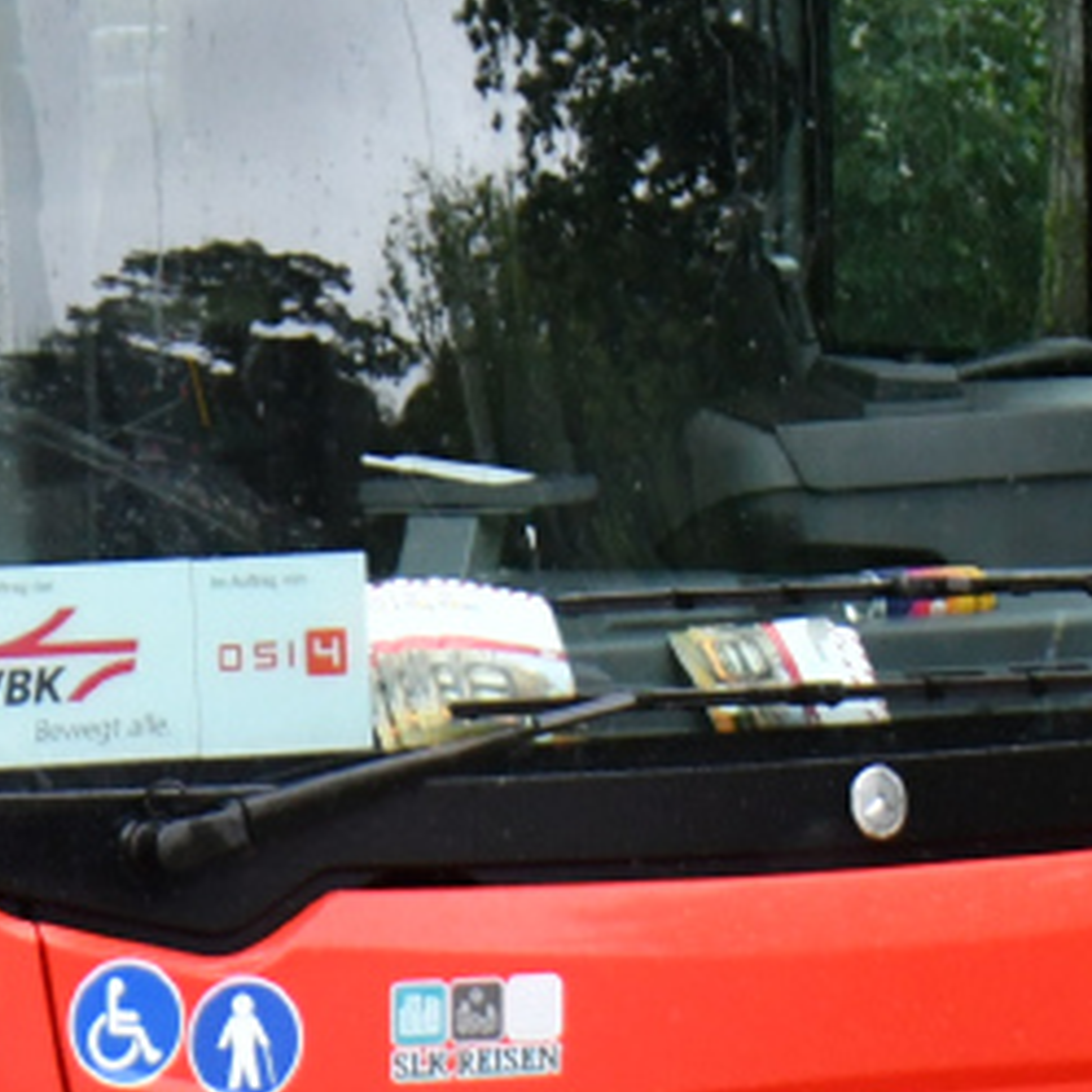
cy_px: 129
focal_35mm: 213
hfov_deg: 8.1
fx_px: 7602
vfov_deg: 8.2
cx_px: -535
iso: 1250
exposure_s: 1/1000
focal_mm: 32
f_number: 4
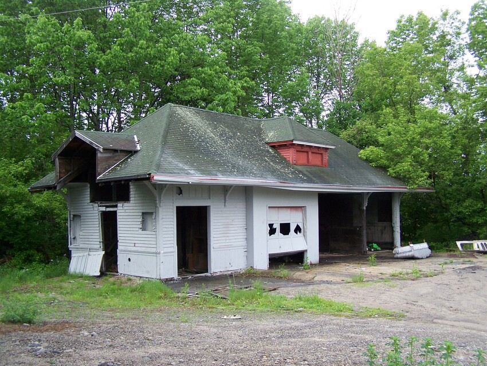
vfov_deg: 37.8
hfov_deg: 48.9
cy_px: 183
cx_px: 244
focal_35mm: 38
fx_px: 535
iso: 100
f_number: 2.8
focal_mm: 6.3
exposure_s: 1/250
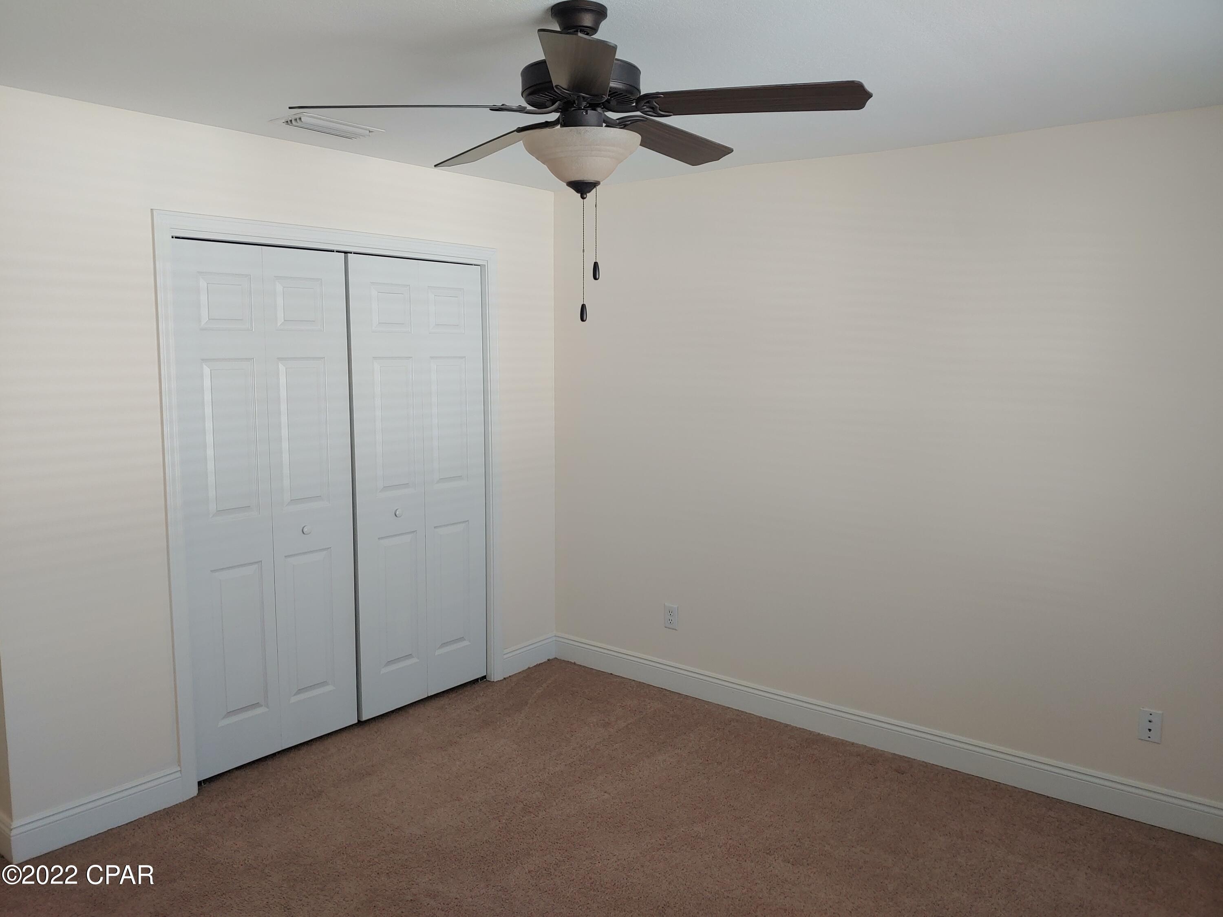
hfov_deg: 69.4
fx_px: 883
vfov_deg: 54.9
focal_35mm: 25
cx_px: 612
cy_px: 458
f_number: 1.5
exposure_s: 1/60
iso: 50
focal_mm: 4.23
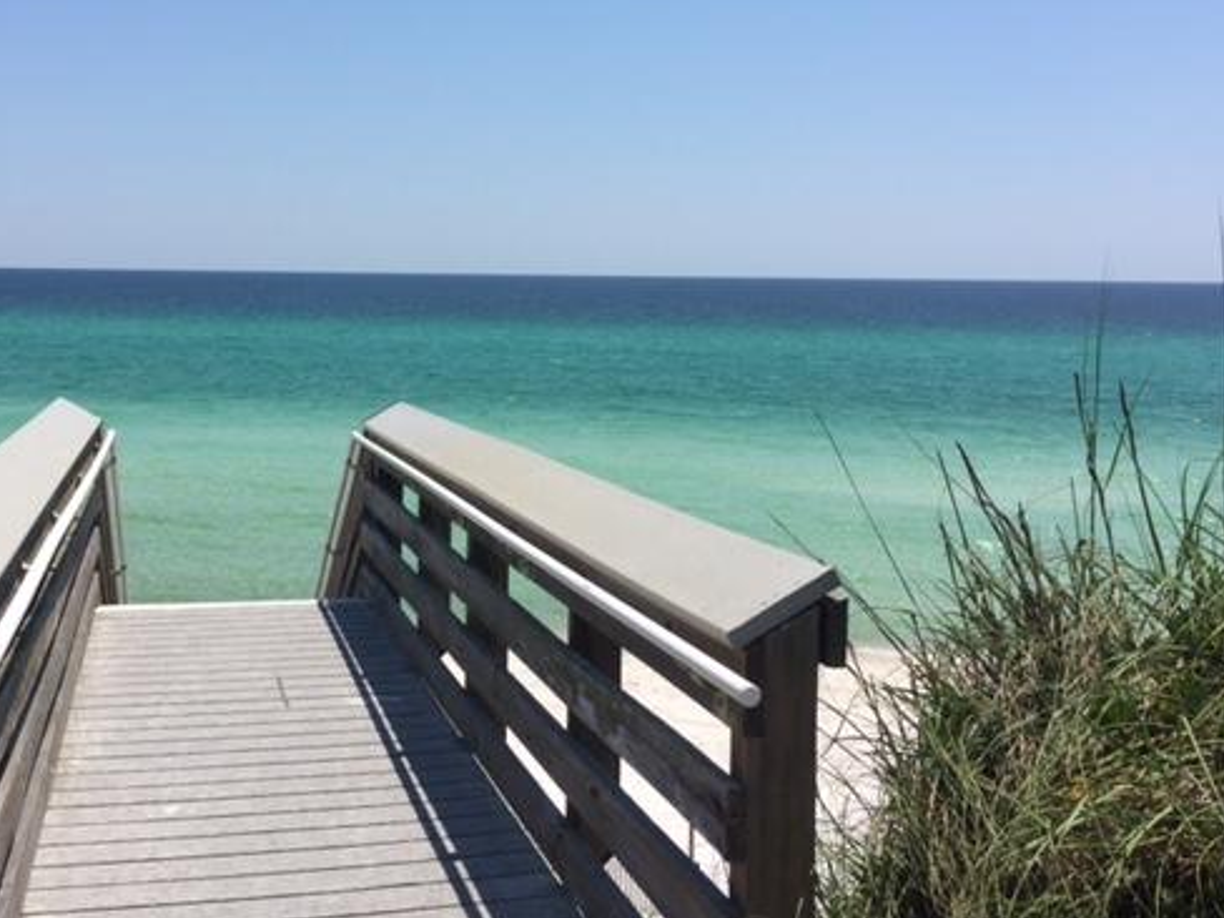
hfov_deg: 48.6
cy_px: 376
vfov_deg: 37.6
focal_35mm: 38
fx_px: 1344
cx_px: 469
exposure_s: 1/3300
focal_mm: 4.15
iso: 32
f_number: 2.2
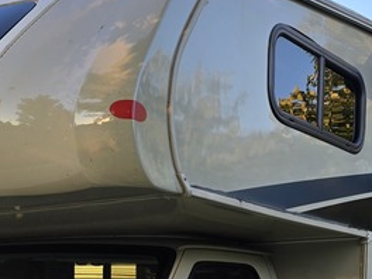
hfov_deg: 22.5
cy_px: 380
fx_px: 935
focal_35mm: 87
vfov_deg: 15.9
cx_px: 158
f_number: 1.7
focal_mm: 6.3
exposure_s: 1/180
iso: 20
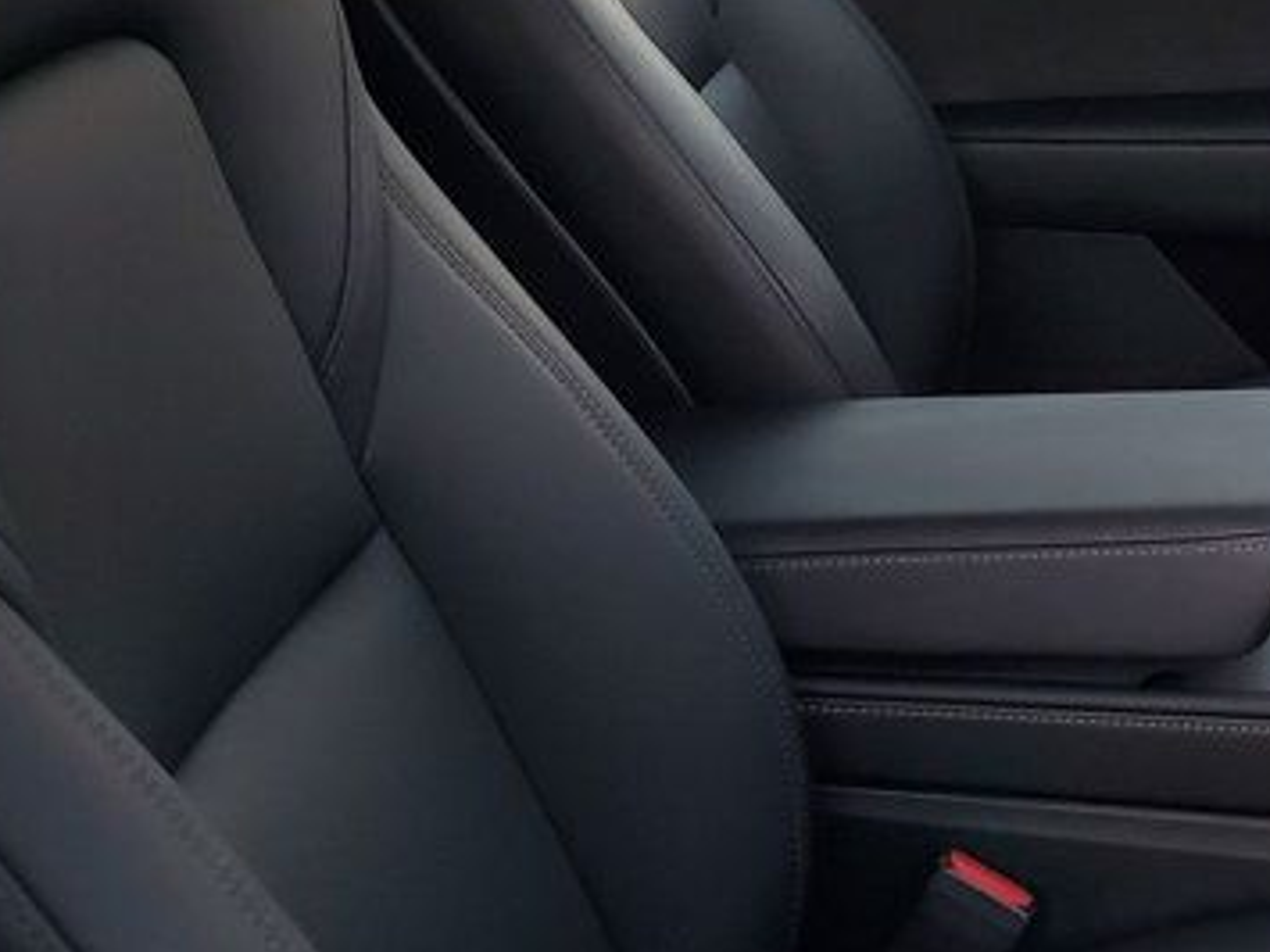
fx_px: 2751
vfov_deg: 19.6
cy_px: 412
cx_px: 1266
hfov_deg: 24.8
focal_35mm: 75
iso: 250
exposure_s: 1/40
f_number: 2.4
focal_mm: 4.3
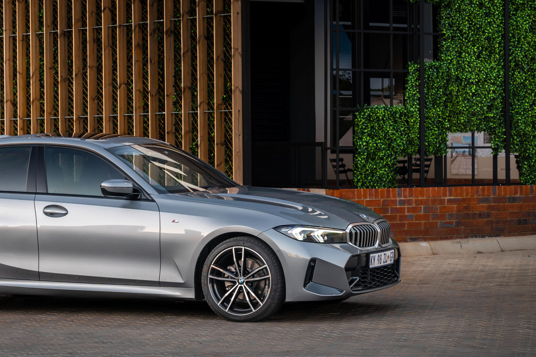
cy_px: 114
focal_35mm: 147
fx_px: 2187
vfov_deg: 9.3
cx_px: 163
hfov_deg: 13.9
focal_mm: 95
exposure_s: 1/4
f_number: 7.1
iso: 200
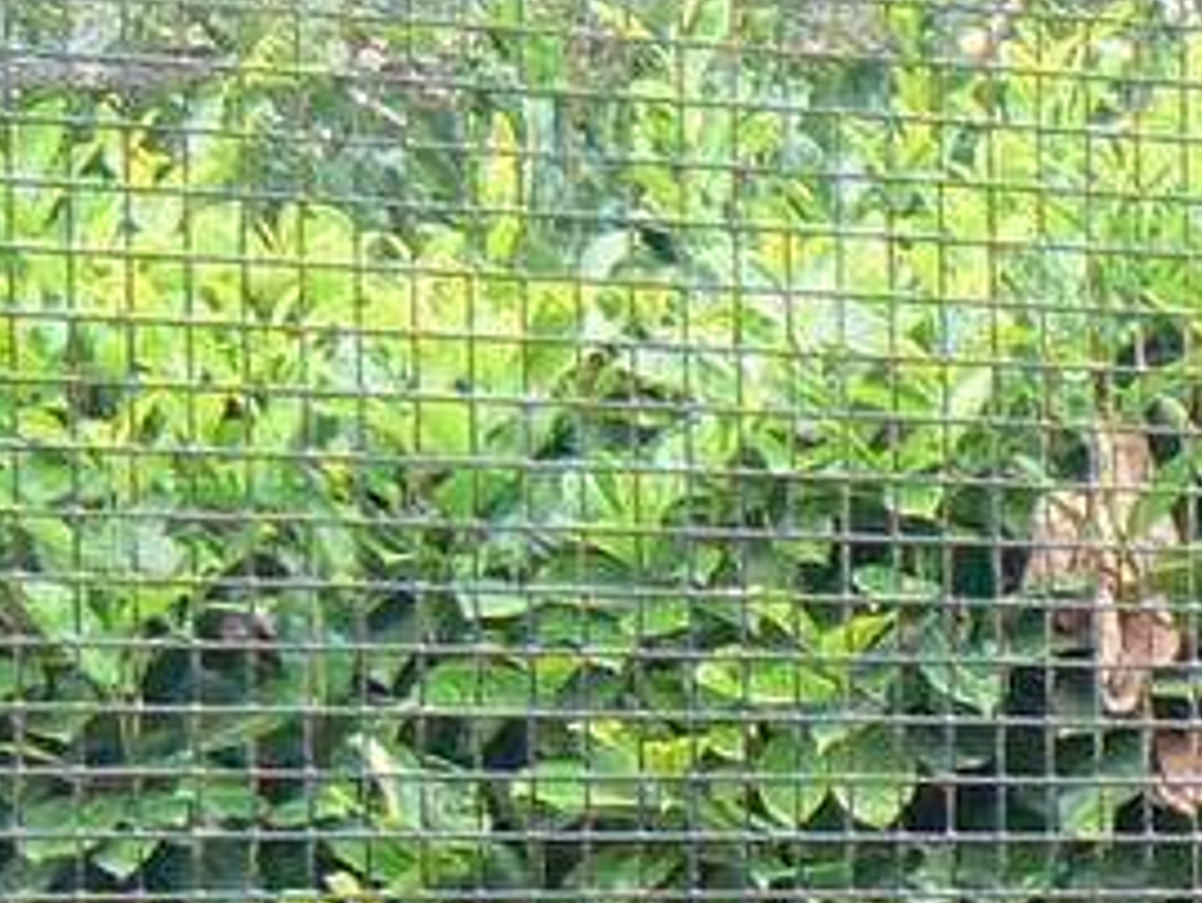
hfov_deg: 8.7
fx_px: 7434
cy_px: 1363
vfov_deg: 6.8
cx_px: 2529
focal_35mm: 214
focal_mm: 6
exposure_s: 1/60
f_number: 3.2
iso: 80
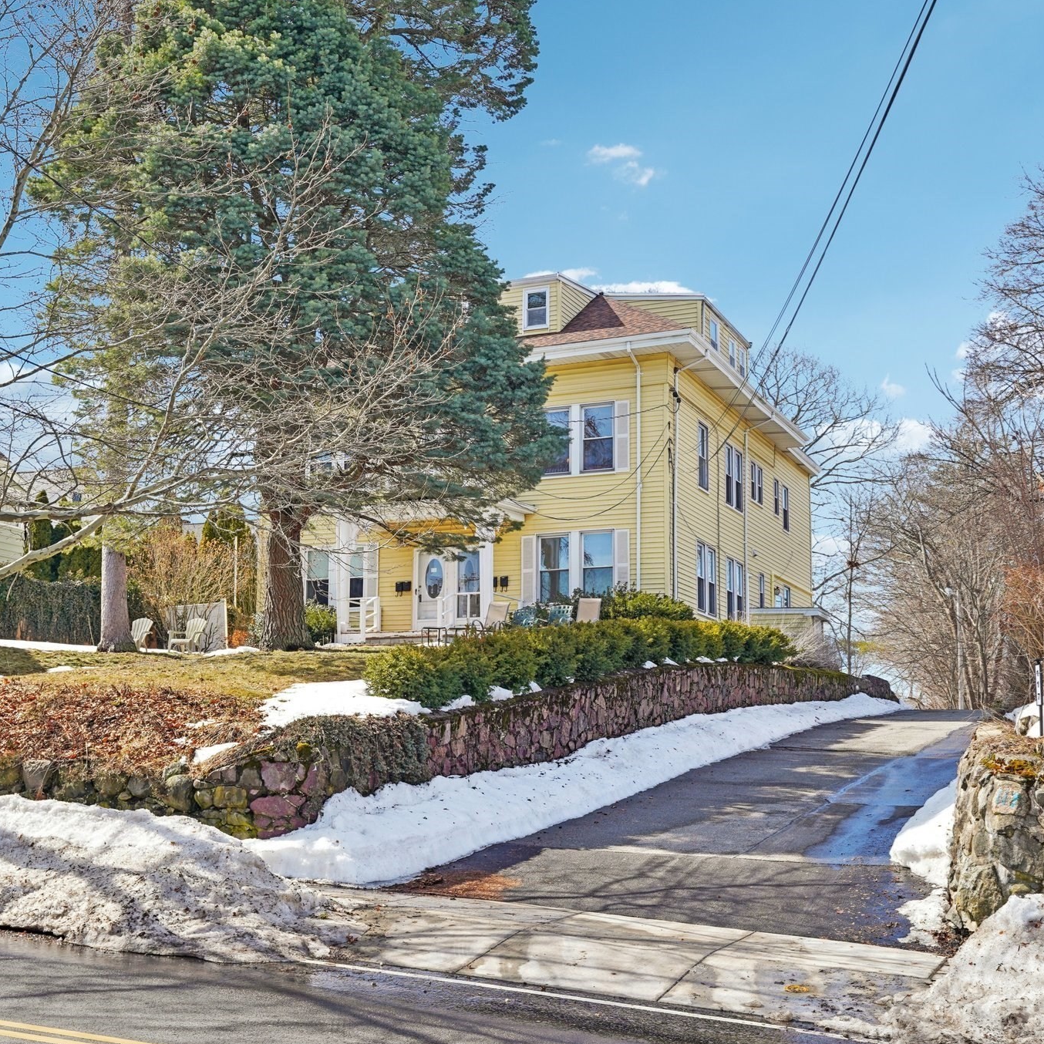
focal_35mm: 45
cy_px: 521
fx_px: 1535
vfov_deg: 37.6
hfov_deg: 37.5
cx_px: 503
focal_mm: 35
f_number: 8
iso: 100
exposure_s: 1/160
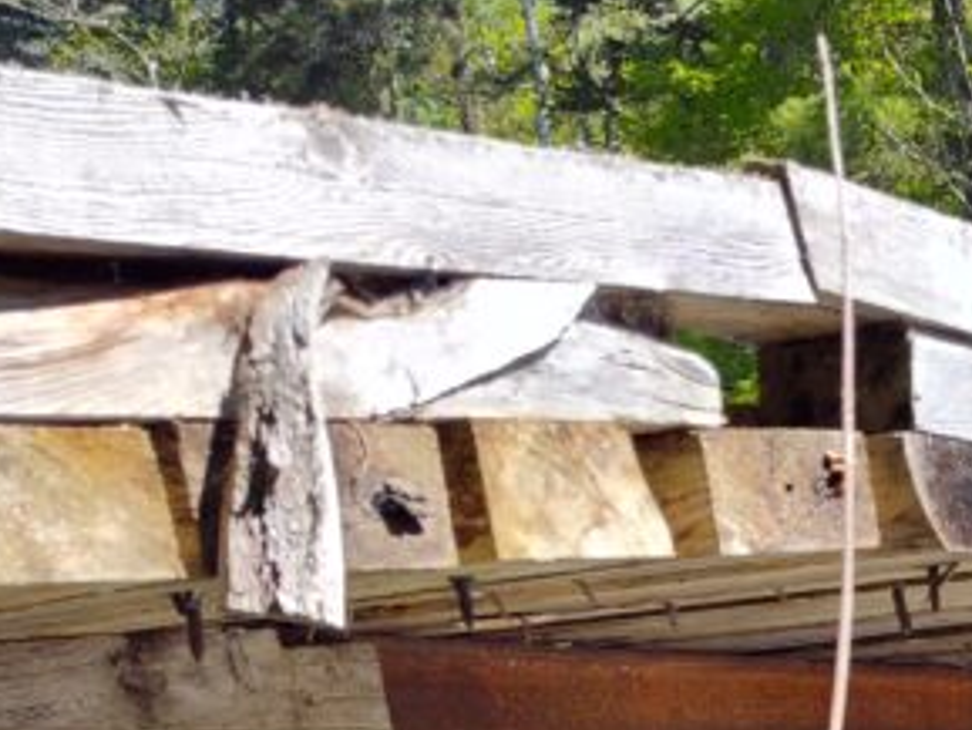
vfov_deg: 17.1
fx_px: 2219
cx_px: 1379
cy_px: 1056
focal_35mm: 79
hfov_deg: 21.5
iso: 100
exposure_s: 1/490
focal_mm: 5.56
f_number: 1.8
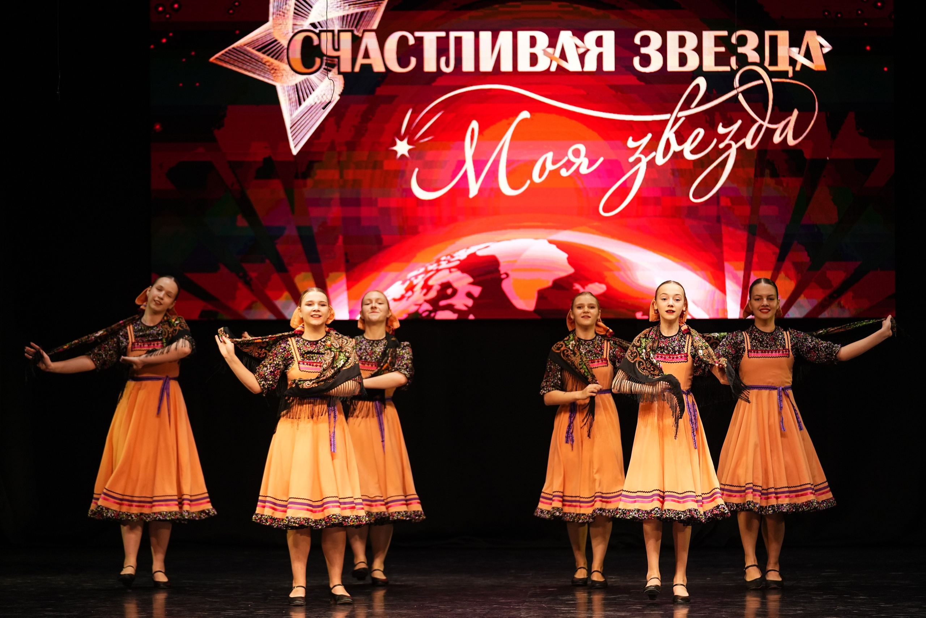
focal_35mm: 131
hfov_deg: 15.6
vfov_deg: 10.5
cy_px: 309
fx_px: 3370
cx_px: 463
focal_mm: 131
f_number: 2.8
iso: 1250
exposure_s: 1/400
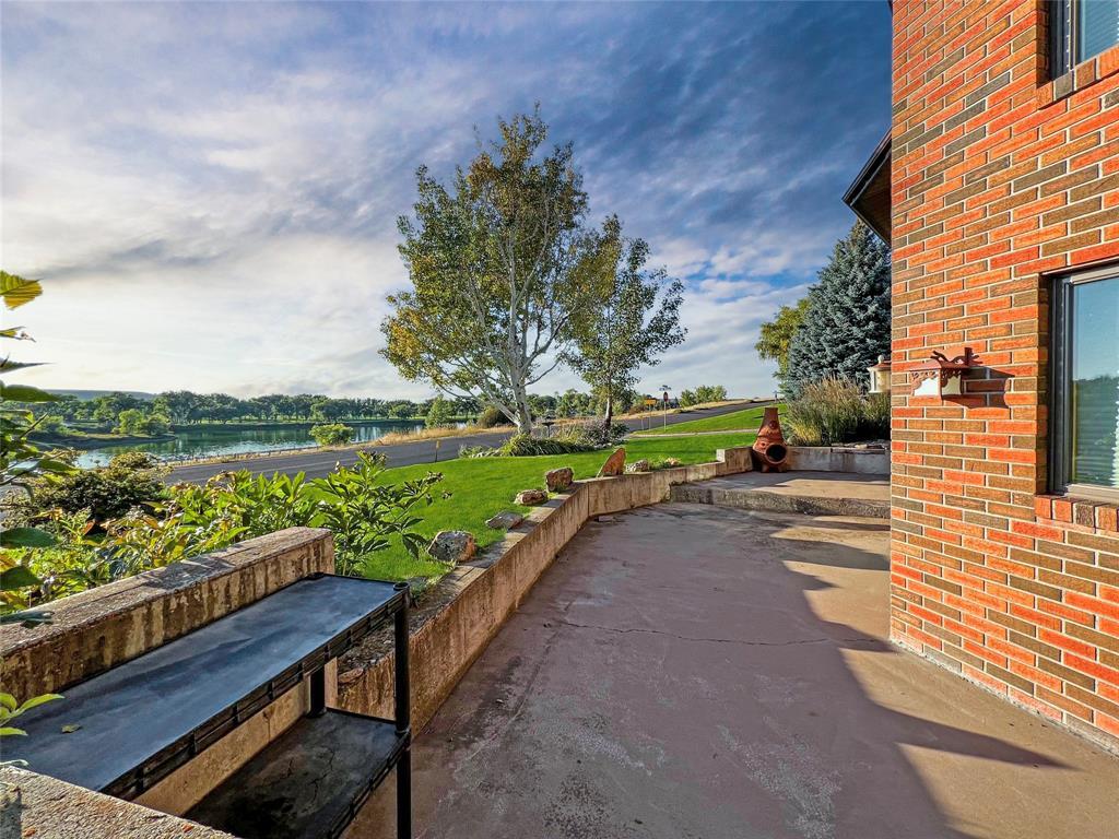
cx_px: 560
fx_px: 420
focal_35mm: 13
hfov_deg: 106.2
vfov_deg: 89.9
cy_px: 420
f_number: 1.8
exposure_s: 1/732
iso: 32
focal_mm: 1.57
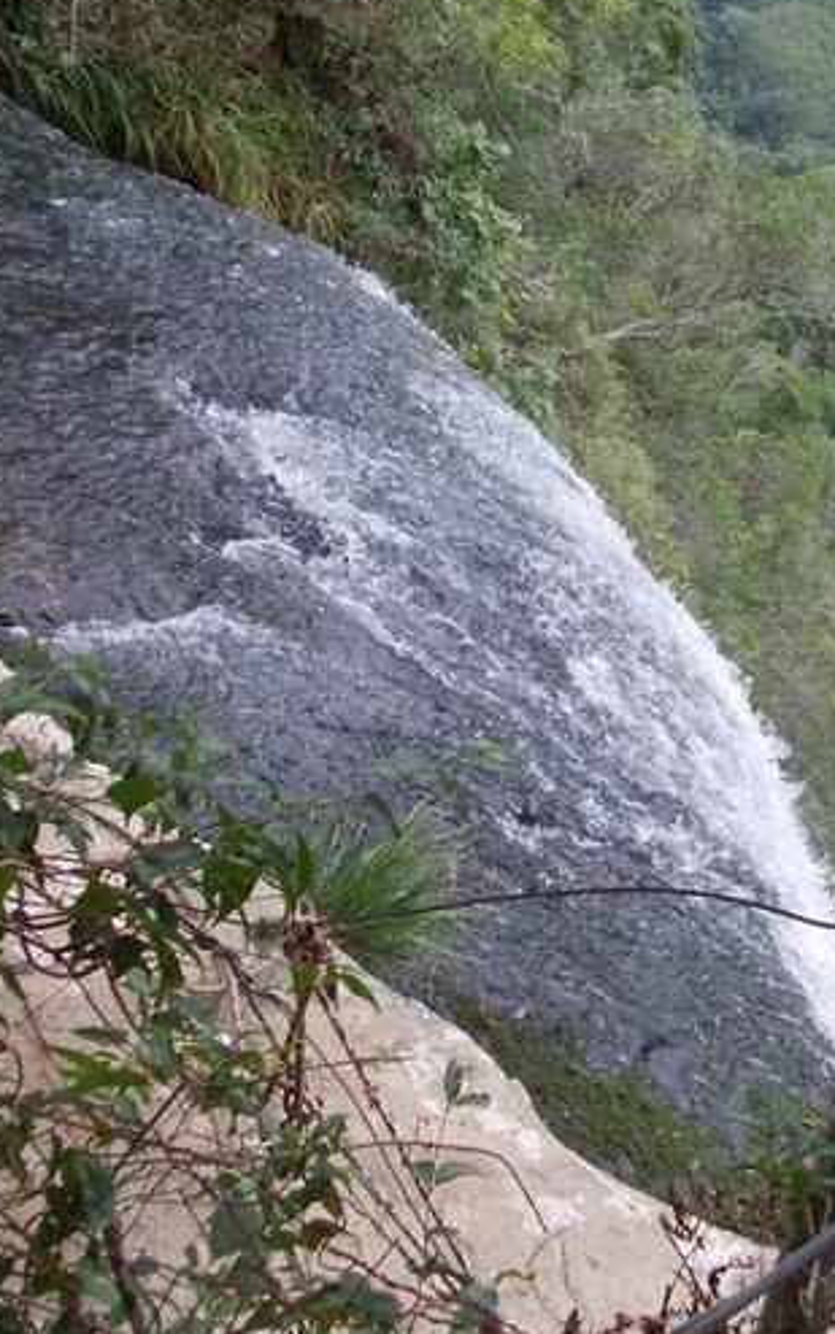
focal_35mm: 46
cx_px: 757
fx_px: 1674
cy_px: 605
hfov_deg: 27.0
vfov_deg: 43.4
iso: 200
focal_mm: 4
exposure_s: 1/250
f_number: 2.7
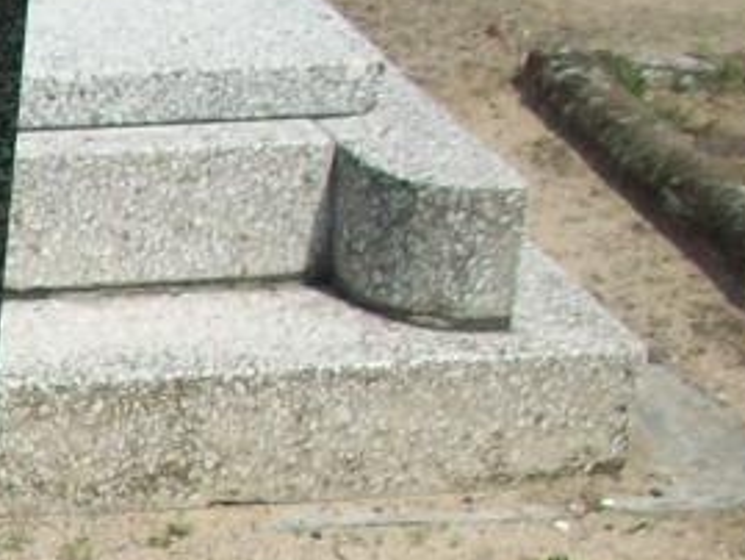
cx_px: -809
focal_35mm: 176
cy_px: 807
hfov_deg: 10.2
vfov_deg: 8.3
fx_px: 3790
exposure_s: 1/601
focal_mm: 6.2
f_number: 5.6
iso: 80
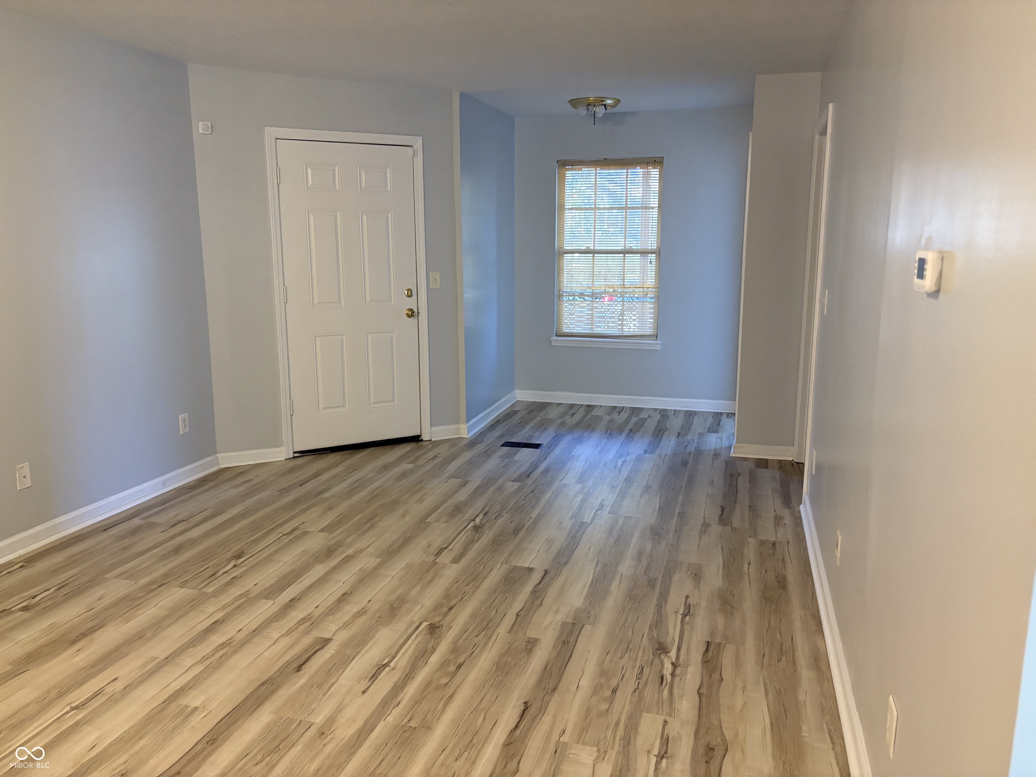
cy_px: 388
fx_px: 778
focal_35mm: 26
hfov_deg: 67.3
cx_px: 518
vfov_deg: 53.1
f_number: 1.6
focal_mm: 5.96
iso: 320
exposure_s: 1/60
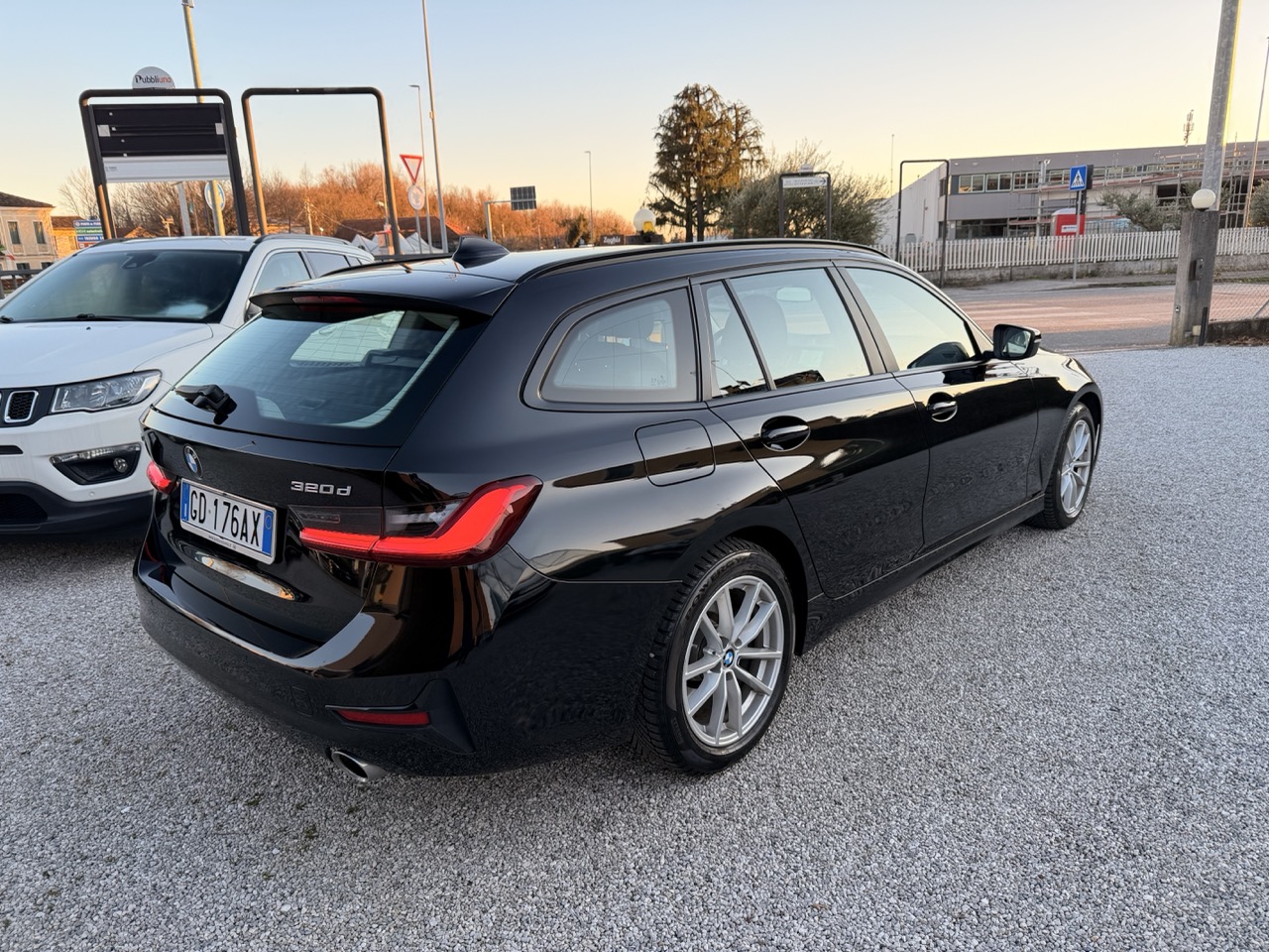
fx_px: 880
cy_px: 476
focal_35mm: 24
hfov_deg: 71.6
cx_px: 634
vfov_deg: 56.8
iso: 80
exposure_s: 1/240
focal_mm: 6.76
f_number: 1.78
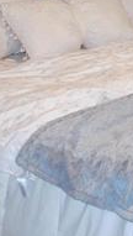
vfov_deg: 15.4
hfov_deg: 7.8
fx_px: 837
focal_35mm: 134
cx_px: 403
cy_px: -47
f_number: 3
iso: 200
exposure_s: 1/30
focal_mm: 4
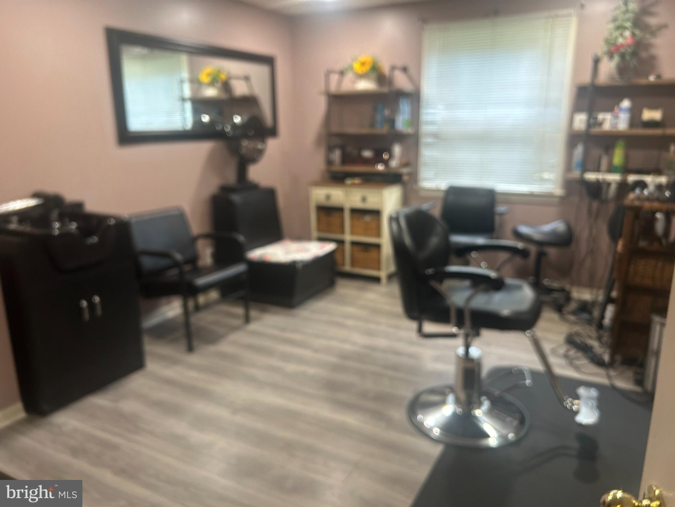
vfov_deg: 53.1
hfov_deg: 67.3
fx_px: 507
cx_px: 338
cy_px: 254
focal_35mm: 26
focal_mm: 5.7
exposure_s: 1/60
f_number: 1.5
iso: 125
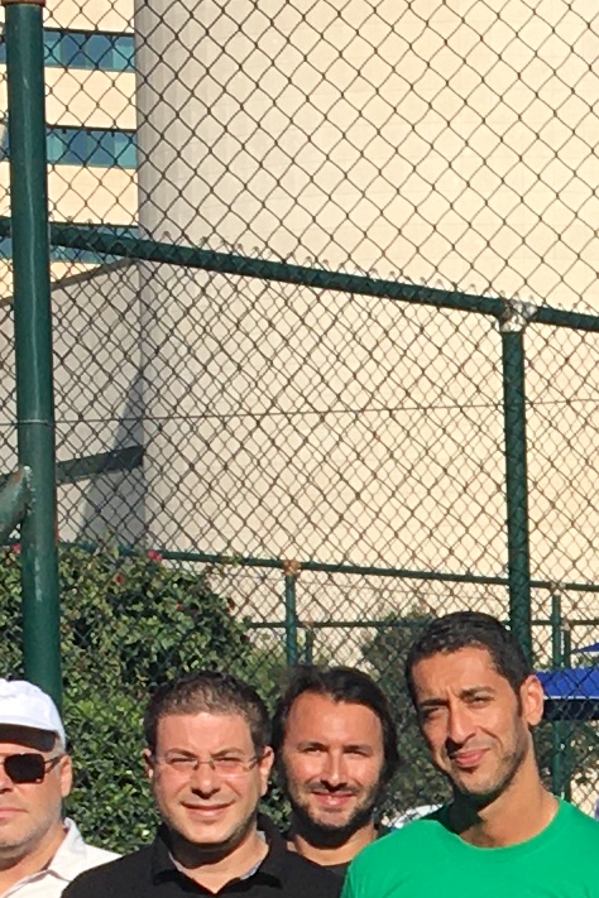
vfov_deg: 11.8
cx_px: 1135
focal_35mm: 171
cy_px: 1062
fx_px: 4268
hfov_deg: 7.7
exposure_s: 1/1672
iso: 25
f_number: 2.2
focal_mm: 4.15
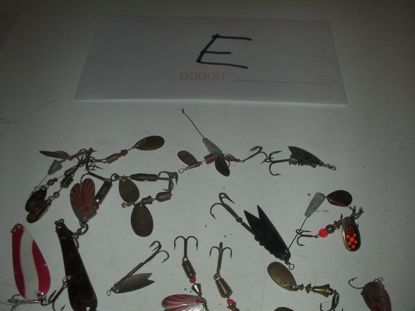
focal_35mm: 38
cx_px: 208
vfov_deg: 37.7
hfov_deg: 49.0
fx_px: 456
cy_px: 156
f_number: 5.6
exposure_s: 1/30
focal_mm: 6.3
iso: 200
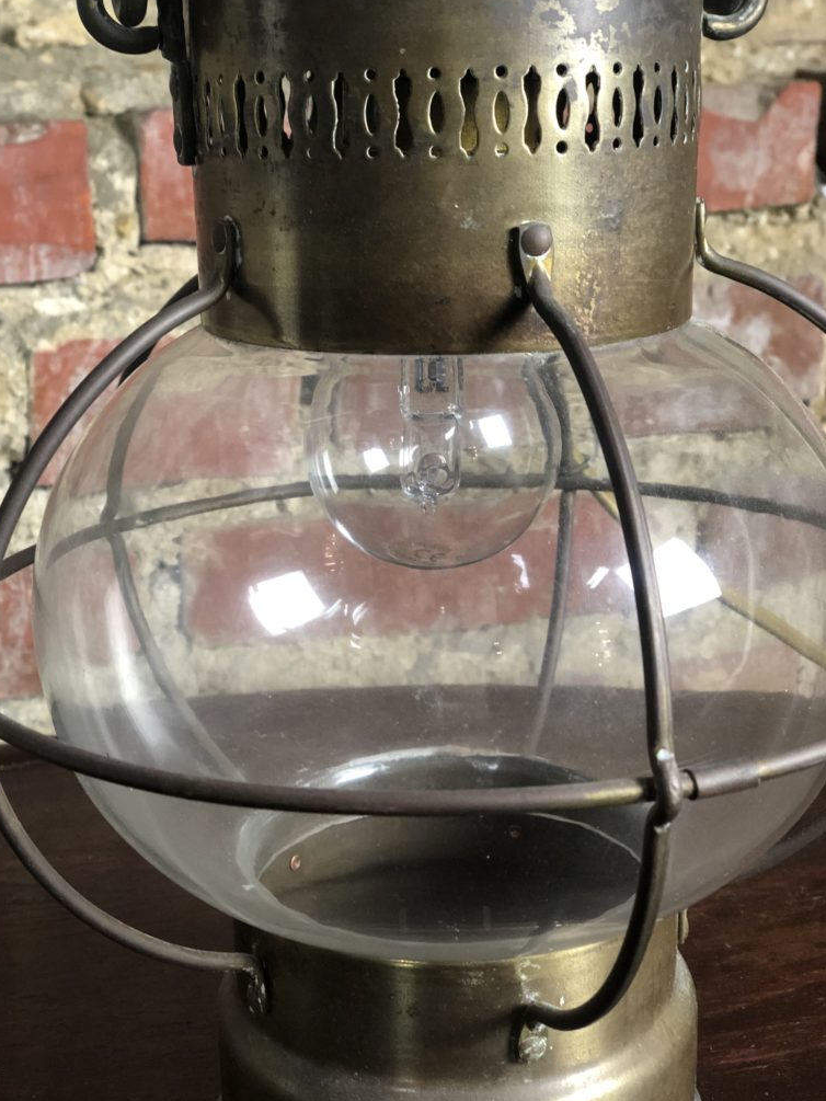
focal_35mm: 53
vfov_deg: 36.2
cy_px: 550
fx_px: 1686
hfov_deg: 27.5
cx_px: 408
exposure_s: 1/25
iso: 160
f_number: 2.4
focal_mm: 6
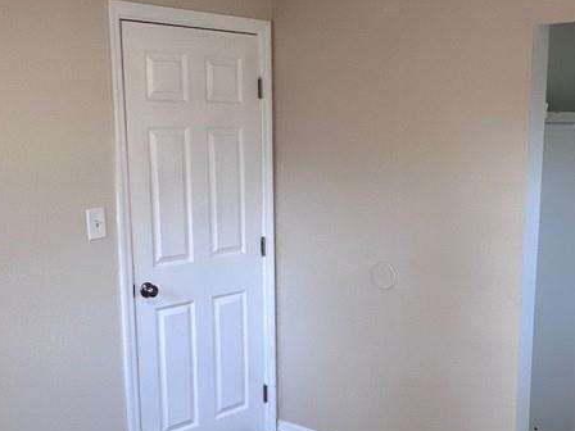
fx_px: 831
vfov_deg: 28.9
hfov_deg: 38.1
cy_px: 285
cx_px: 338
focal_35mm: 50
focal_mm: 2.22
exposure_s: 1/120
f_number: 2.2
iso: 100
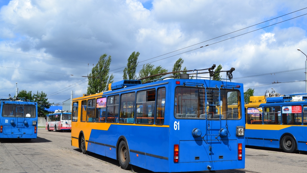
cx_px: 153
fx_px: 366
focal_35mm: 45
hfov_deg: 45.5
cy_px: 100
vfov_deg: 26.5
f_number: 10
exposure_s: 1/320
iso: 200
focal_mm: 28
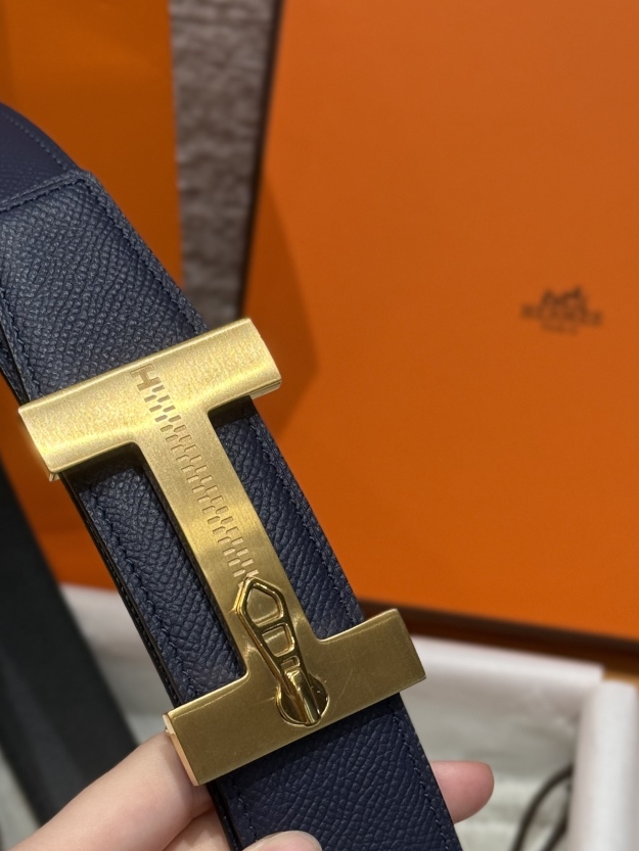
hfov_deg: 17.8
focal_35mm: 83
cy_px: 622
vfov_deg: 23.4
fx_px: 2042
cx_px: 236
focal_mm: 6.76
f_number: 1.78
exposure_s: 1/100
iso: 100
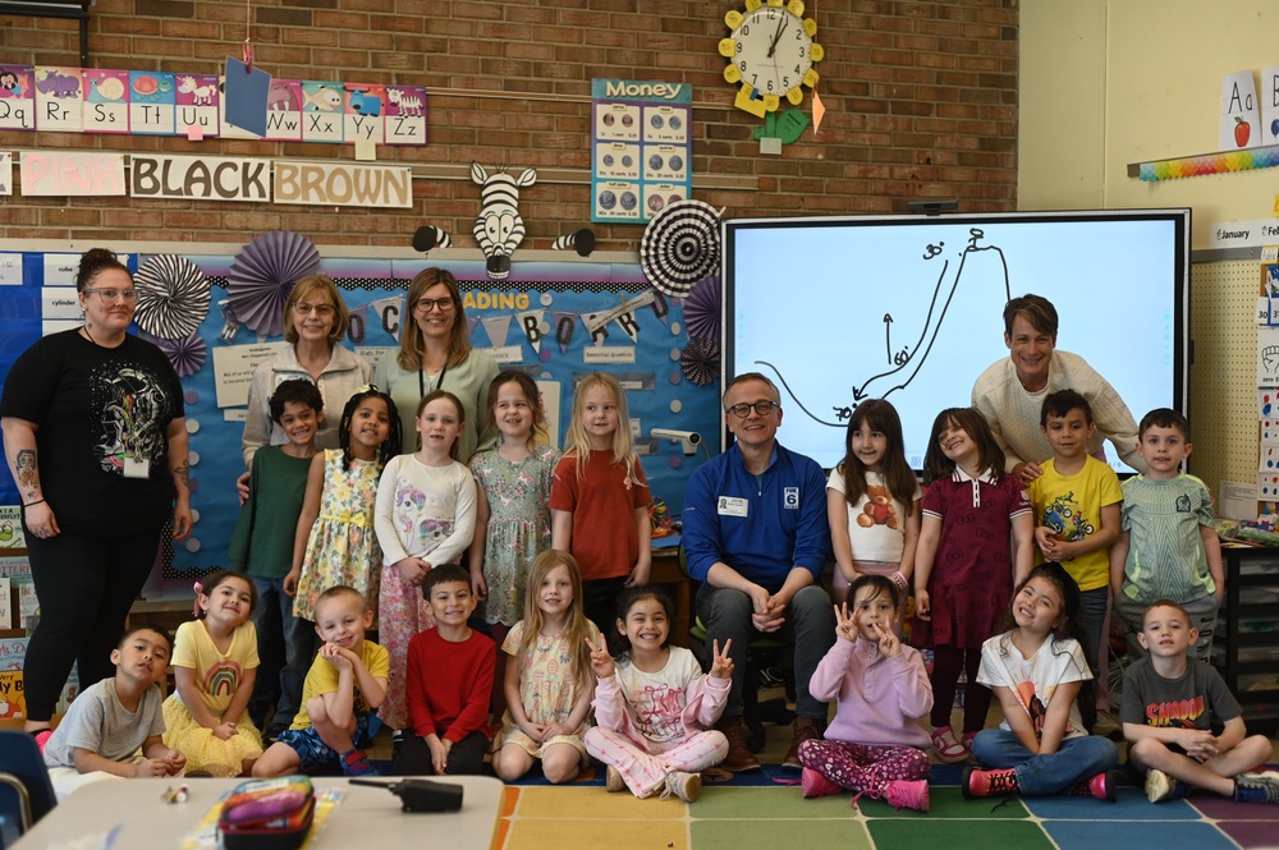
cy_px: 425
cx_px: 640
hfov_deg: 39.6
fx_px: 1775
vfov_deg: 26.9
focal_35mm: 50
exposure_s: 1/200
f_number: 2.8
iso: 400
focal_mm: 50
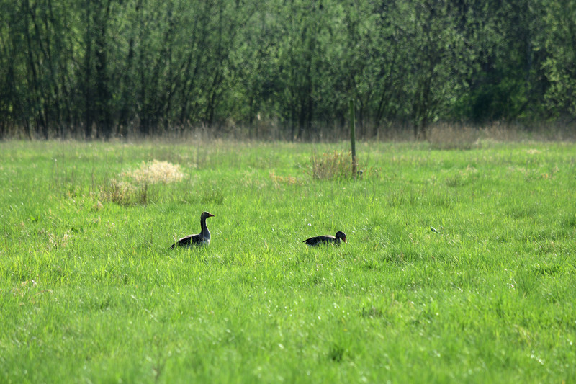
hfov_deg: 4.6
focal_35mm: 450
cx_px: 288
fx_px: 7198
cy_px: 192
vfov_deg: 3.1
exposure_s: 1/250
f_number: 8
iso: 100
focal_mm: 300
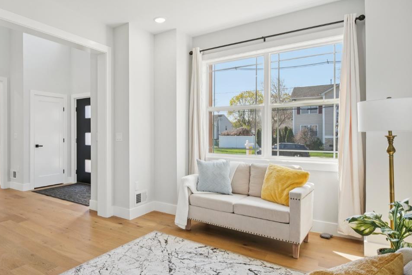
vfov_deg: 57.2
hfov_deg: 76.1
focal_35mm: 22
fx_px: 252
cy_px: 139
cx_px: 138
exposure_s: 1/30
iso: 200
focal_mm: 14
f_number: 9
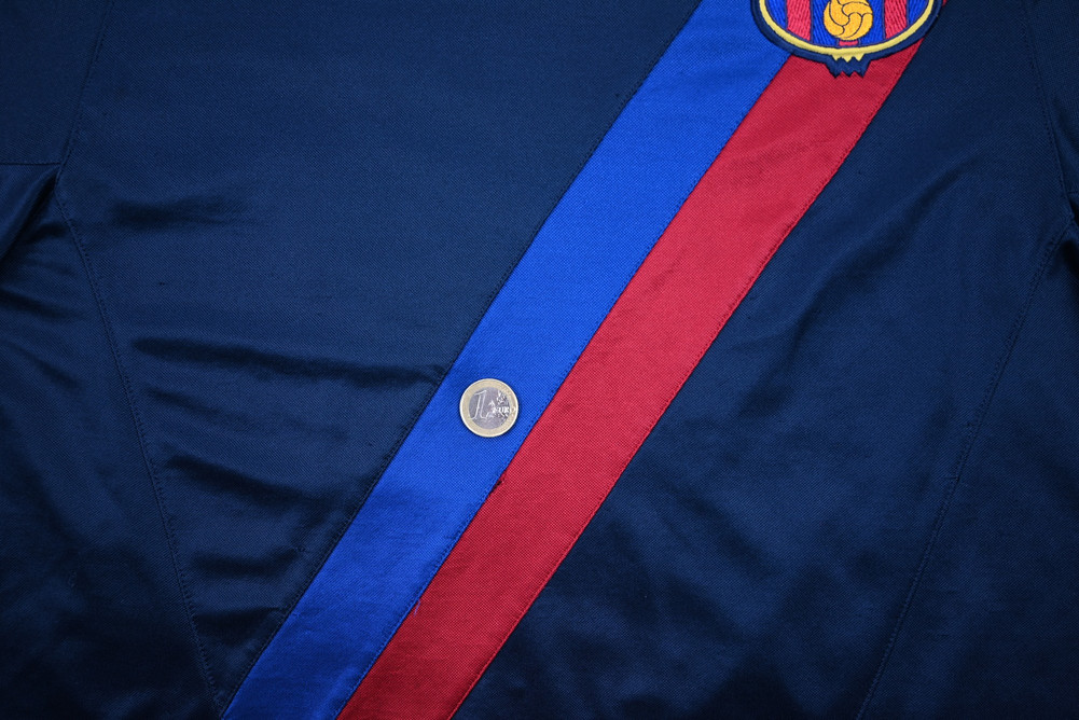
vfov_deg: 43.0
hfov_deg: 61.1
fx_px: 914
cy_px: 360
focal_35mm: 30
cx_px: 540
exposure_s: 1/100
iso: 200
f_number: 4.8
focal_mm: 30.5
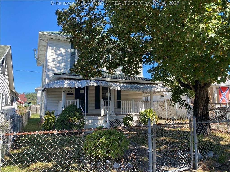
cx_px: 115
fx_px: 173
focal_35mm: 26
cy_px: 86
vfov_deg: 53.1
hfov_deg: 67.3
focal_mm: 4.25
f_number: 1.8
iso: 32
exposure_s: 1/877
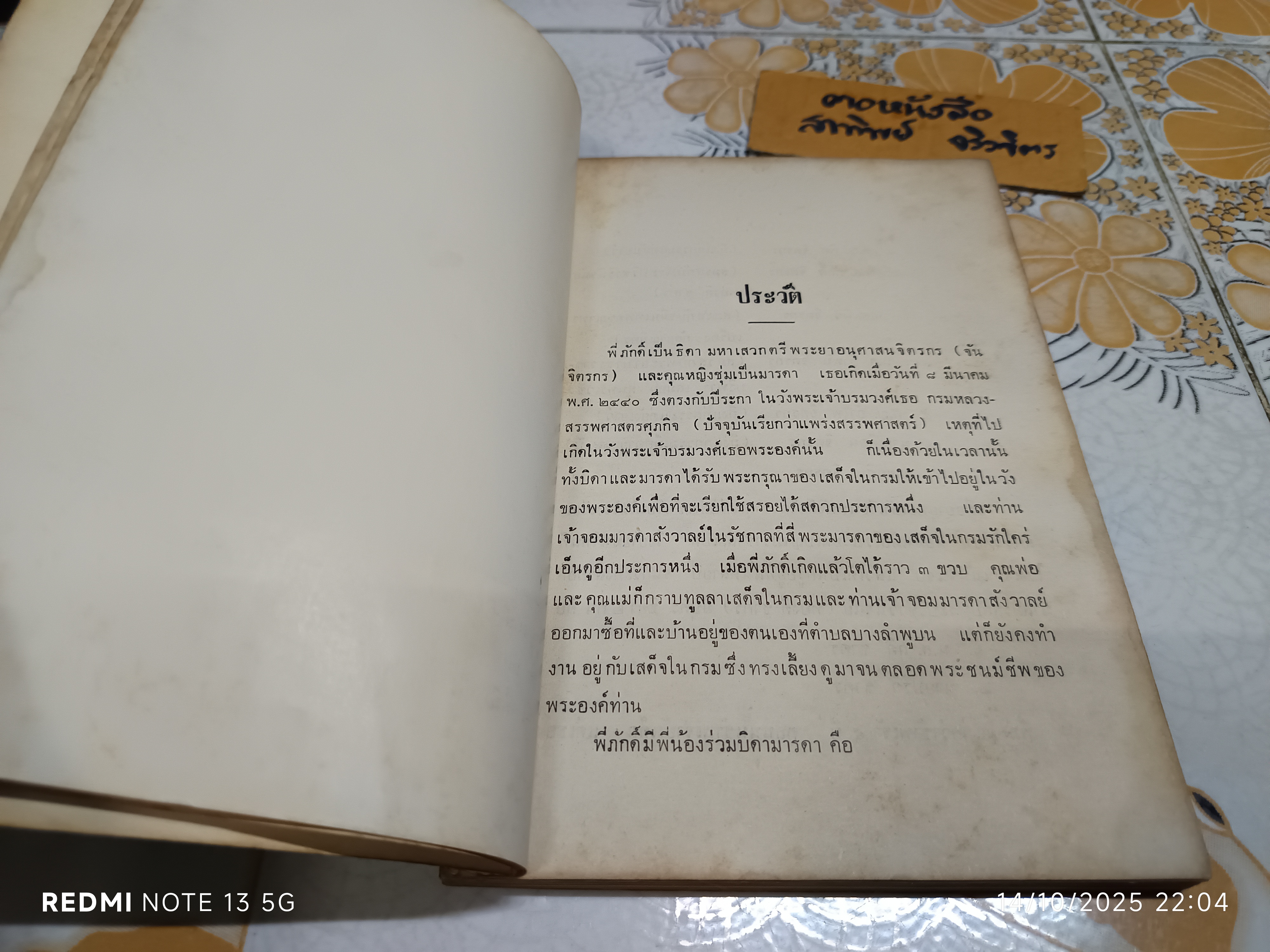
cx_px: 635
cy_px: 476
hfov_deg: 71.6
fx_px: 881
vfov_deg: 56.8
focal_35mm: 24
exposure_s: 1/50
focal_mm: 5.31
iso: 970
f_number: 1.7
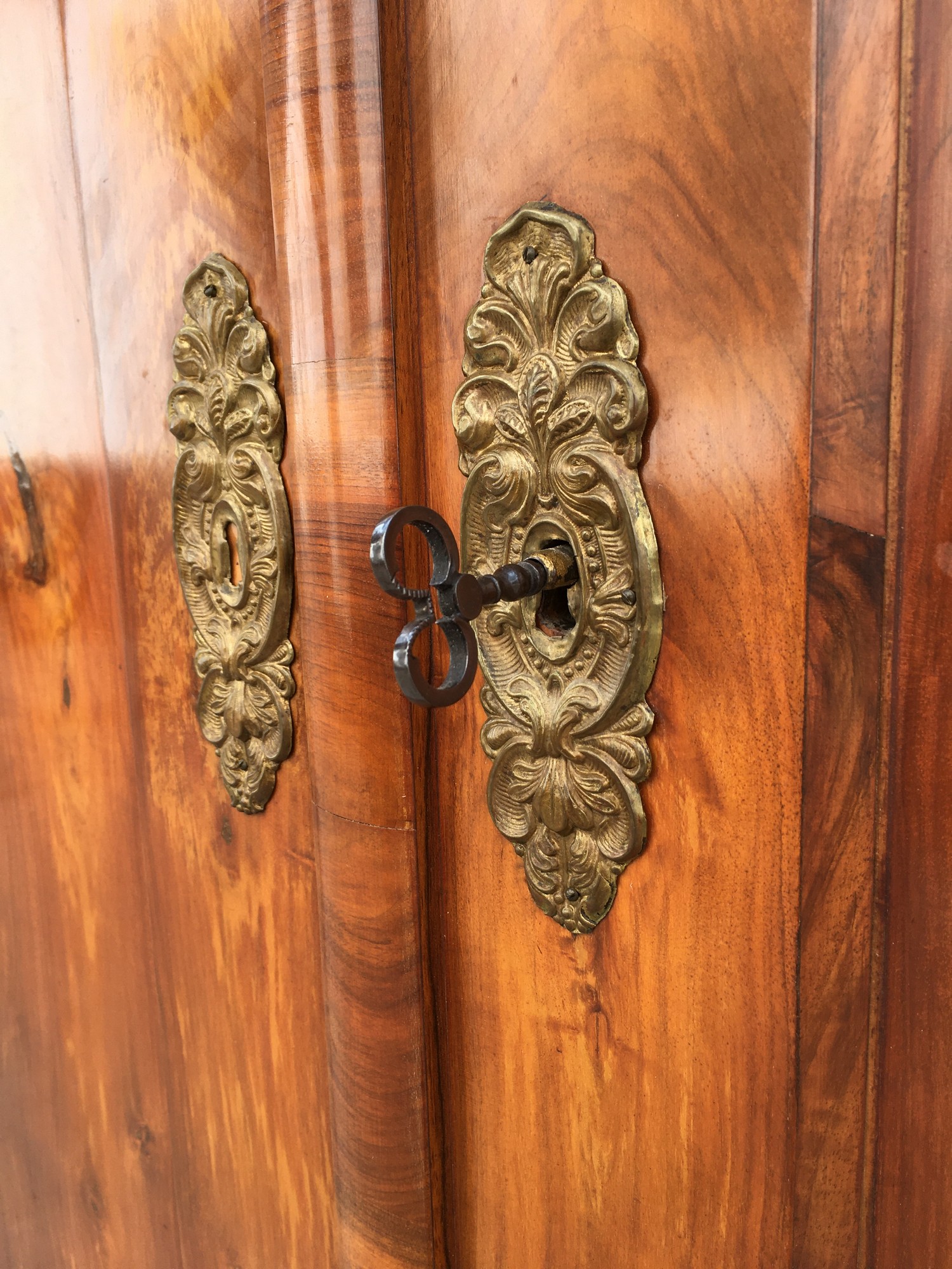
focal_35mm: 29
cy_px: 634
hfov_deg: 48.2
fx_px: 1063
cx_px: 476
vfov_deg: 61.7
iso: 25
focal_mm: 4.15
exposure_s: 1/248
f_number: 2.2
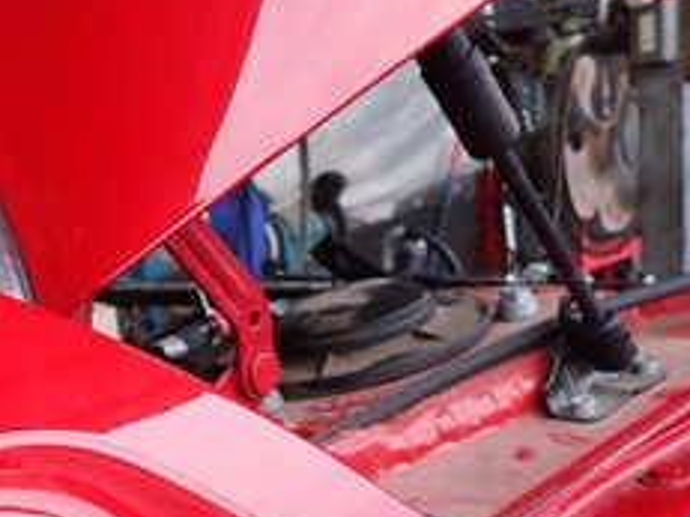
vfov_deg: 21.3
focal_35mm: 65
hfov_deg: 27.4
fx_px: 1295
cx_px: -63
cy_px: 589
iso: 200
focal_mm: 4.5
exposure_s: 1/125
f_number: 2
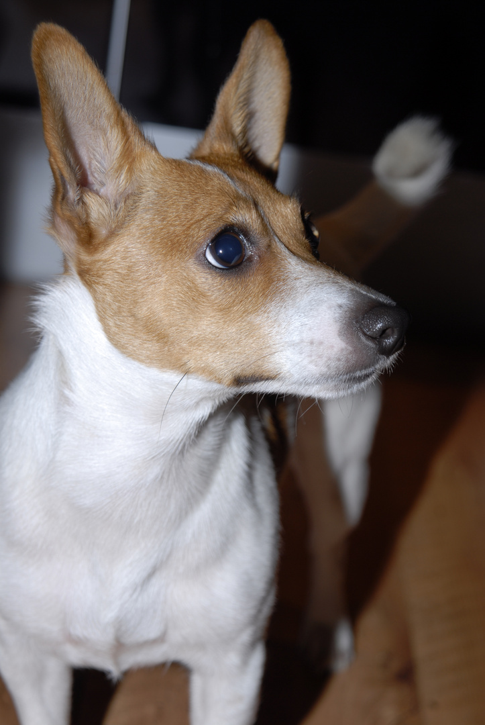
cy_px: 362
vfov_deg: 18.9
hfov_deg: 12.7
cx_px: 242
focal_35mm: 108
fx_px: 2176
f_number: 5.3
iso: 100
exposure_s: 1/60
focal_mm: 72
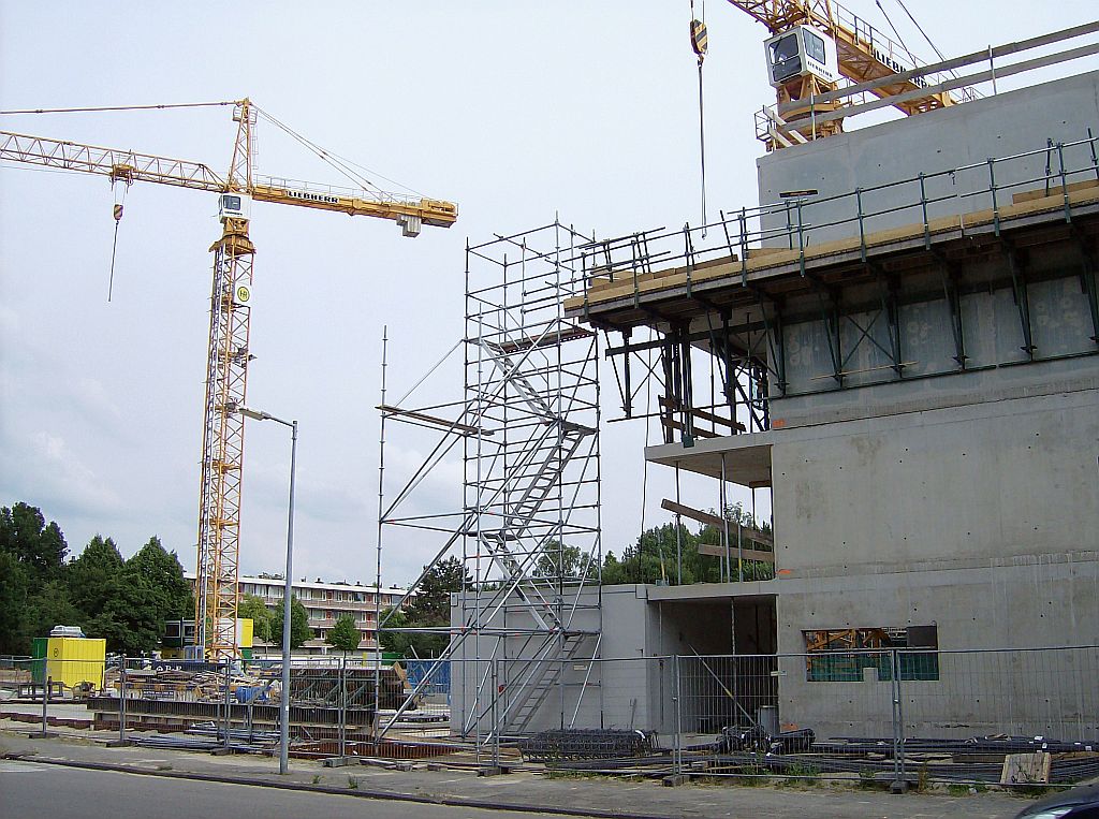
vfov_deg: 39.5
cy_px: 410
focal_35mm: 36
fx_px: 1140
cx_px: 550
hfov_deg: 51.5
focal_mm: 6
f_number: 4.7
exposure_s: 1/630
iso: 100
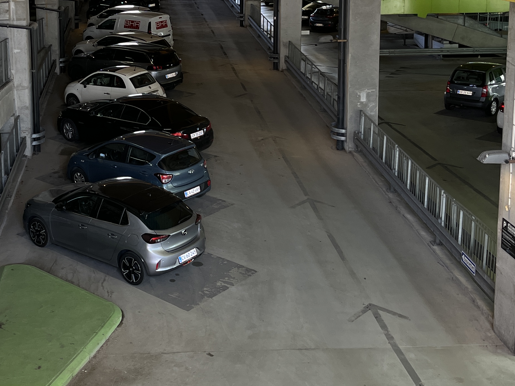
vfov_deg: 25.1
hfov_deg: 33.3
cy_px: 64
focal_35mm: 57
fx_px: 848
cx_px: 142
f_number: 1.6
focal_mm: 5.1
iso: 80
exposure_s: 1/121
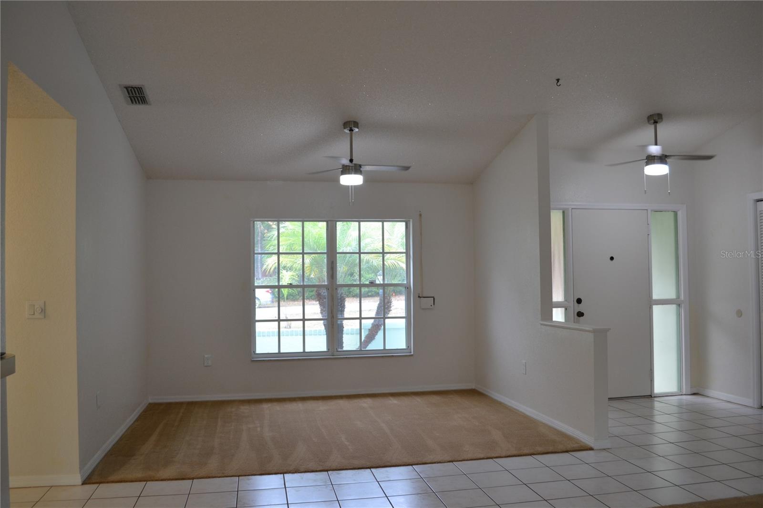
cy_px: 254
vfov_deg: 43.6
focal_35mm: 30
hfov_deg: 61.9
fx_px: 636
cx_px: 382
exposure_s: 1/80
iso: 400
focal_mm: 20
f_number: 4.5
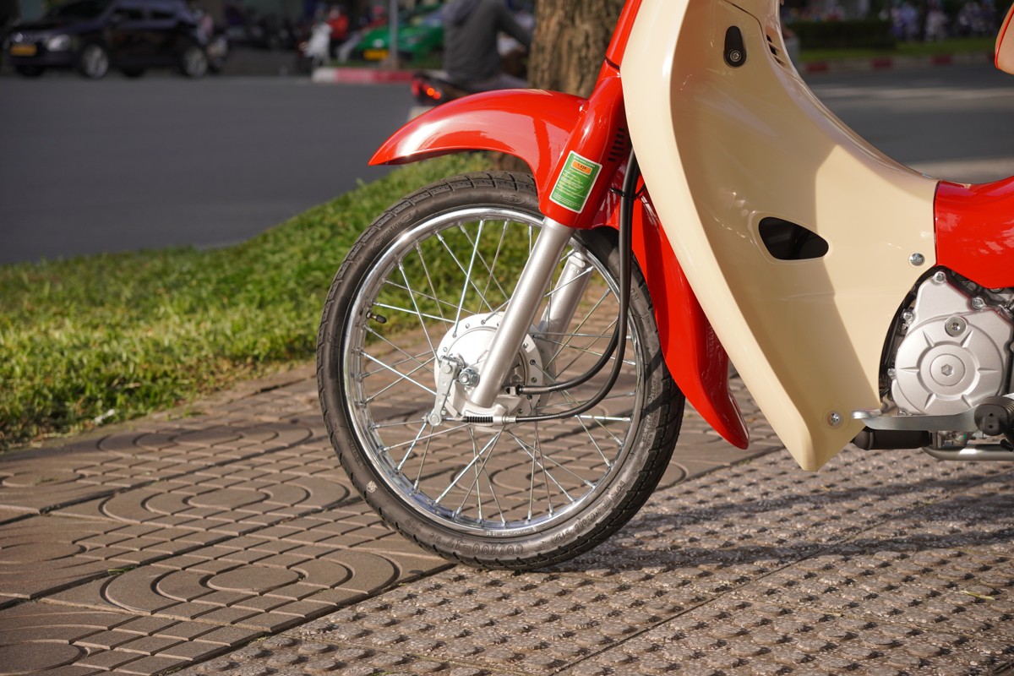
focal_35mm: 75
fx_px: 2112
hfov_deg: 27.0
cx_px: 507
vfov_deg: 18.2
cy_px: 338
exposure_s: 1/1000
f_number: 4
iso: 200
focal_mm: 50
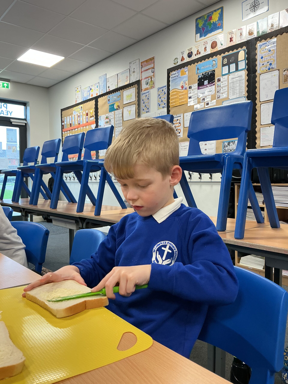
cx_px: 144
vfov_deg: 61.7
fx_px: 322
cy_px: 192
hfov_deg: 48.2
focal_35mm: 29
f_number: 1.8
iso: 100
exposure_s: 1/60
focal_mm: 3
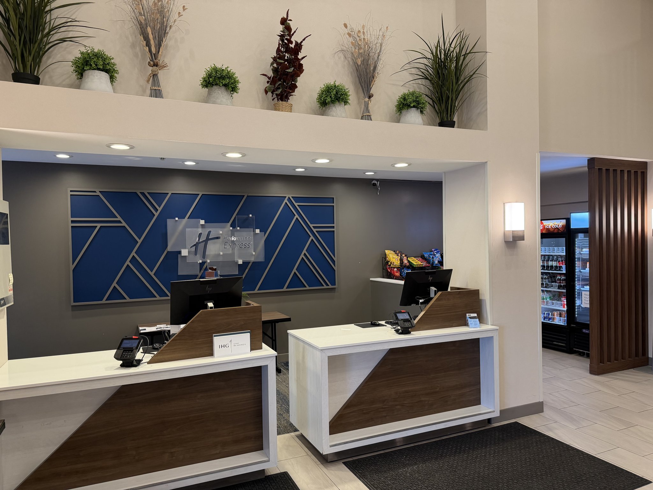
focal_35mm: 24
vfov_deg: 56.8
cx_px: 326
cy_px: 245
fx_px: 453
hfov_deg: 71.6
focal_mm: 6.76
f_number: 1.78
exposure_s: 1/120
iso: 200
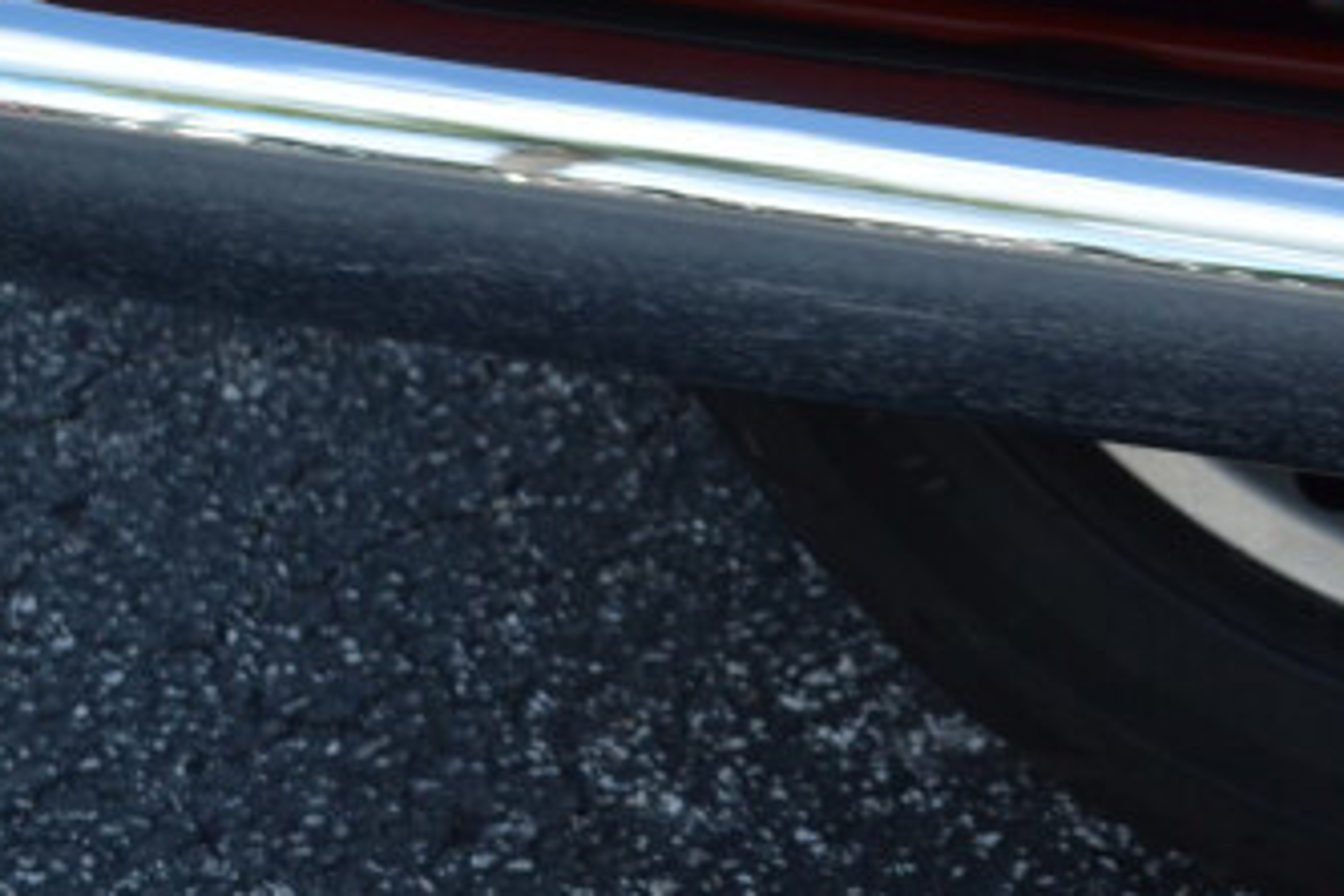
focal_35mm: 162
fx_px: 6048
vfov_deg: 8.3
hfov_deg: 12.2
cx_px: 1881
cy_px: -545
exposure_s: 1/160
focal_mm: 30
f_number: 6.3
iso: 100
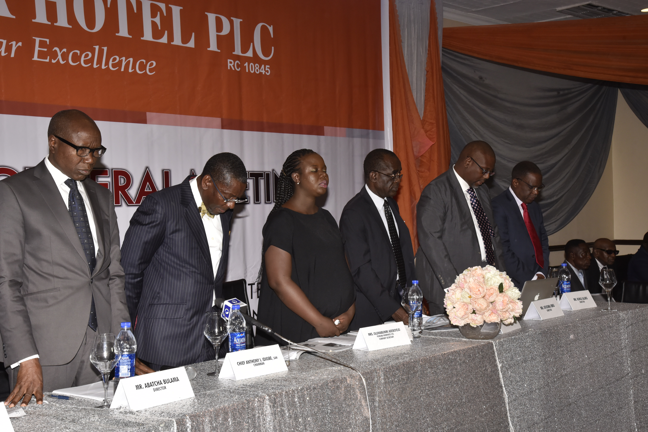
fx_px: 900
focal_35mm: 50
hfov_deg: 39.6
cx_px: 324
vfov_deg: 27.0
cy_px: 216
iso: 1600
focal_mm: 50
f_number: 11
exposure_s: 1/125
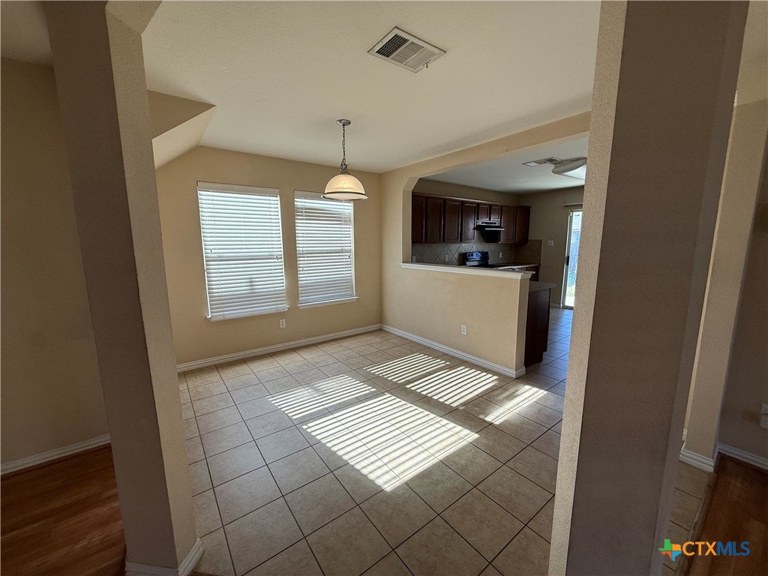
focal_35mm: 14
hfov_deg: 102.1
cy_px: 288
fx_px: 311
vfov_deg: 85.7
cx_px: 384
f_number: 2.2
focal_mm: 2.22
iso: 50
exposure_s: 1/172
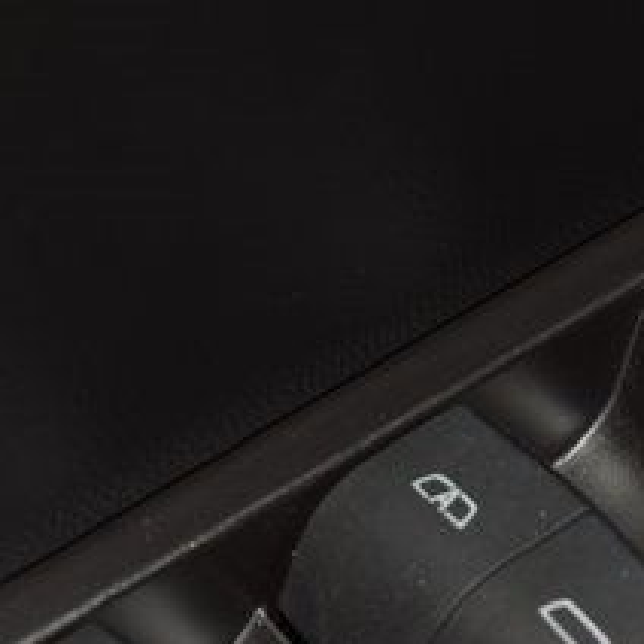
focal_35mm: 270
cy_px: 503
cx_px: 559
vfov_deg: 6.5
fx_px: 5683
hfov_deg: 6.5
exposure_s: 1/125
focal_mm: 70
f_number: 8
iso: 100
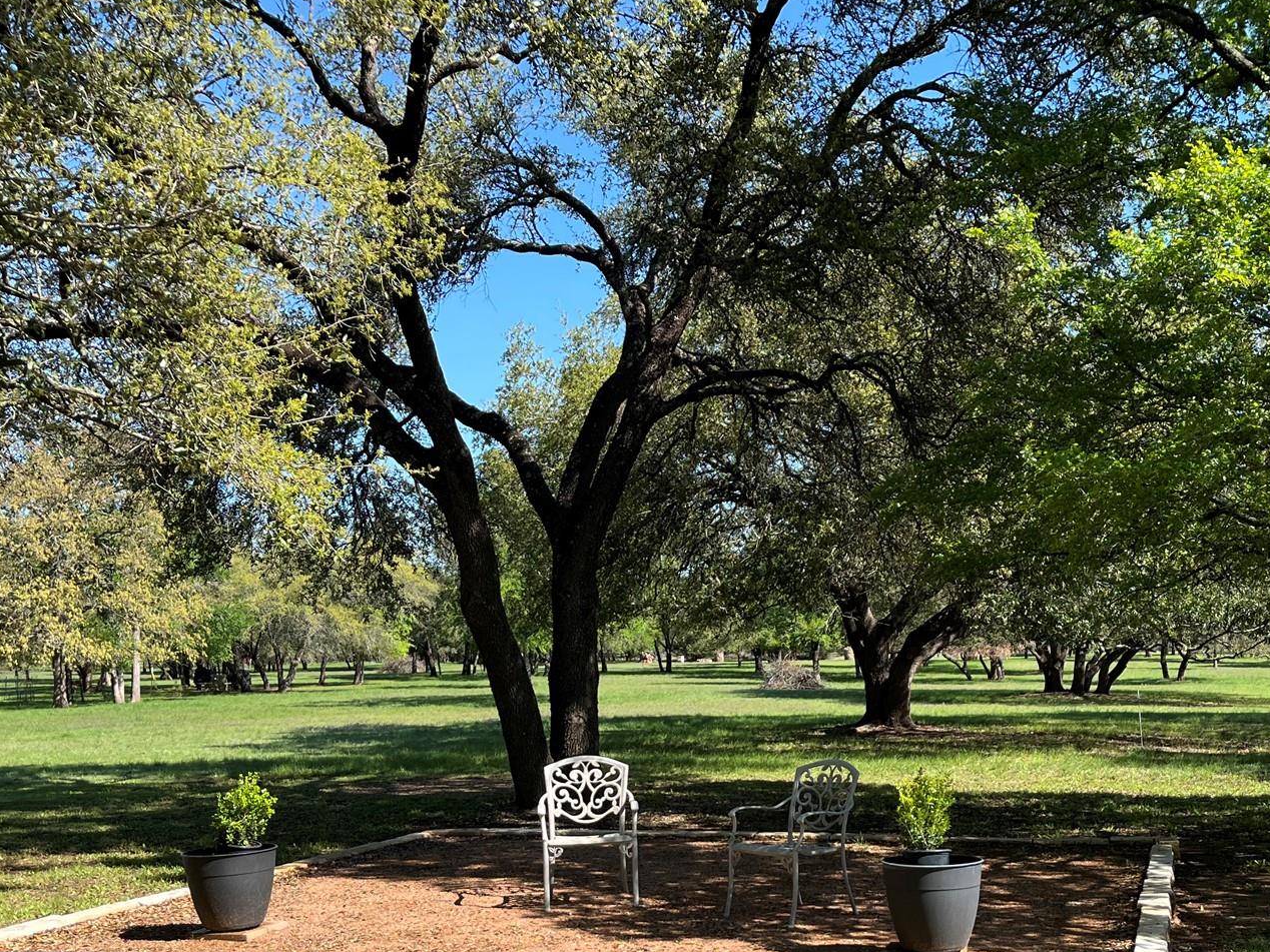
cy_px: 698
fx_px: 1541
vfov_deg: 33.7
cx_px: 767
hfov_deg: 44.5
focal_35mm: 42
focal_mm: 5.1
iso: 50
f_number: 1.6
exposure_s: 1/1422
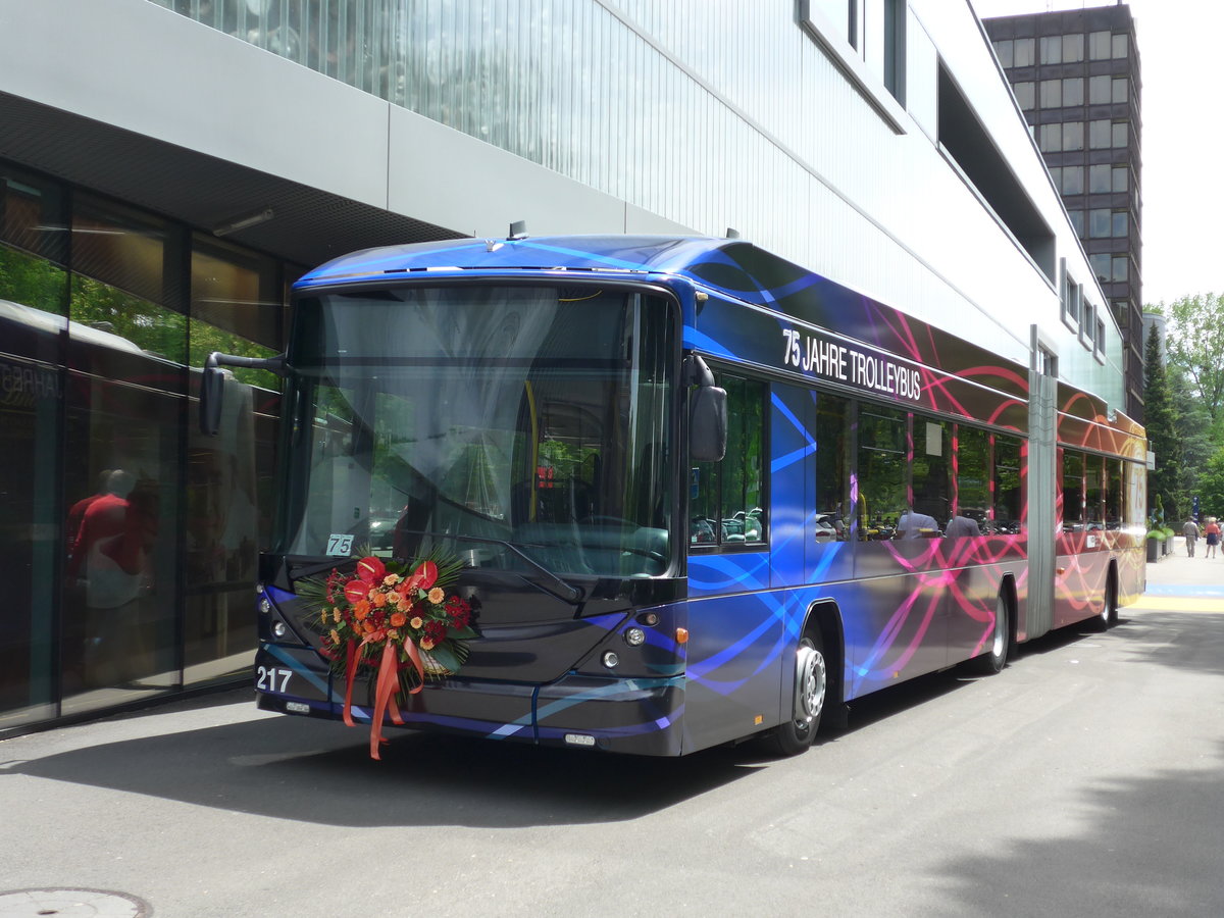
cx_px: 612
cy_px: 459
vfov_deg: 31.5
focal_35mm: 46
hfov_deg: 41.2
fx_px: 1627
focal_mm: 9.5
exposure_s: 1/800
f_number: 3
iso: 125
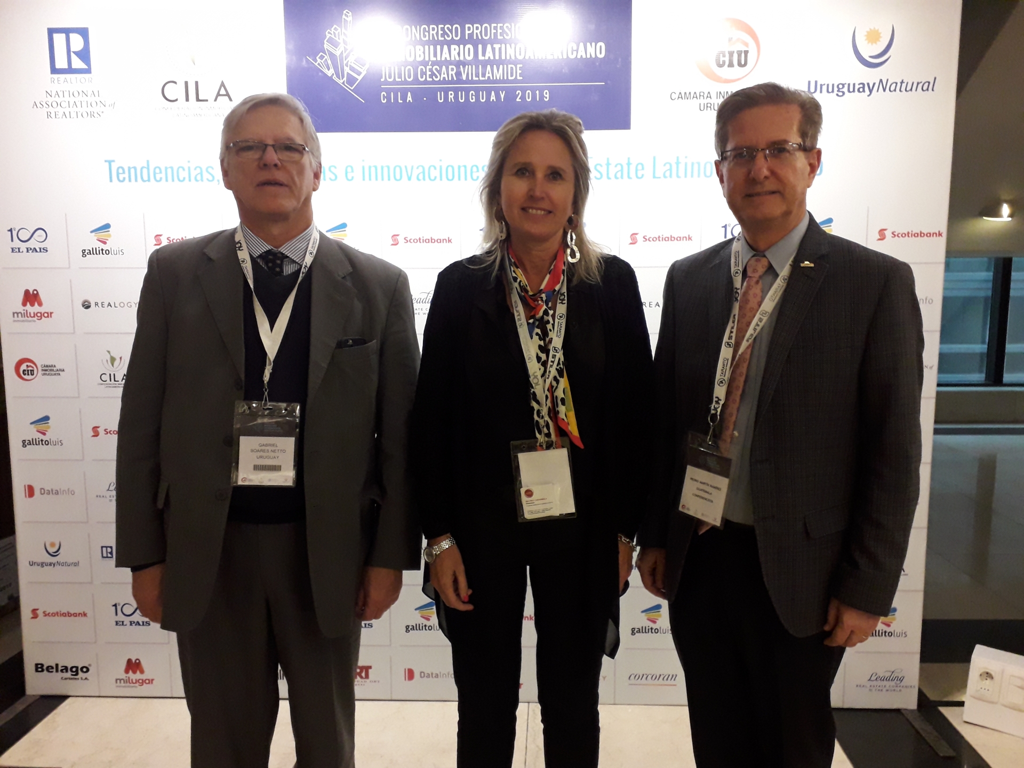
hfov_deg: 65.3
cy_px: 384
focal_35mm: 27
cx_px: 512
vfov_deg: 51.4
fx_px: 799
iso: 200
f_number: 1.9
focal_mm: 3.6
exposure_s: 1/50
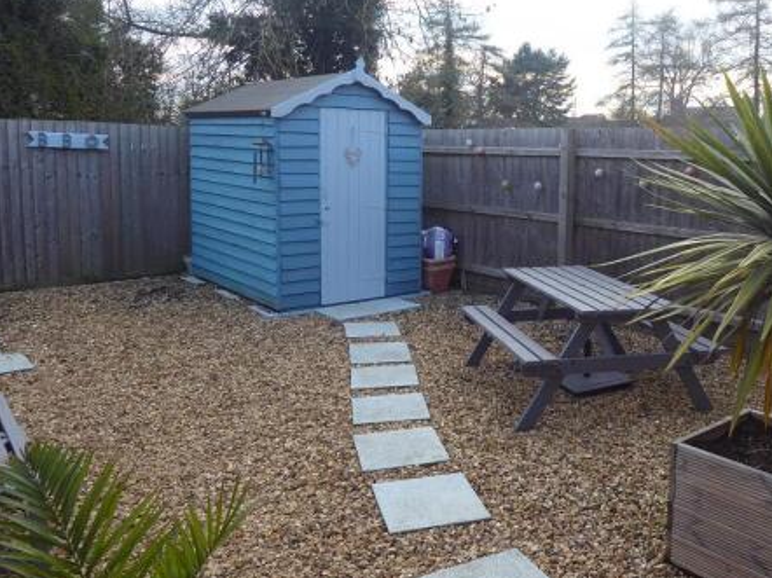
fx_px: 736
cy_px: 231
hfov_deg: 54.6
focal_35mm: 33
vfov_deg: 42.7
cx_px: 492
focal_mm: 4.3
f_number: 3.3
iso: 80
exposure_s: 1/80
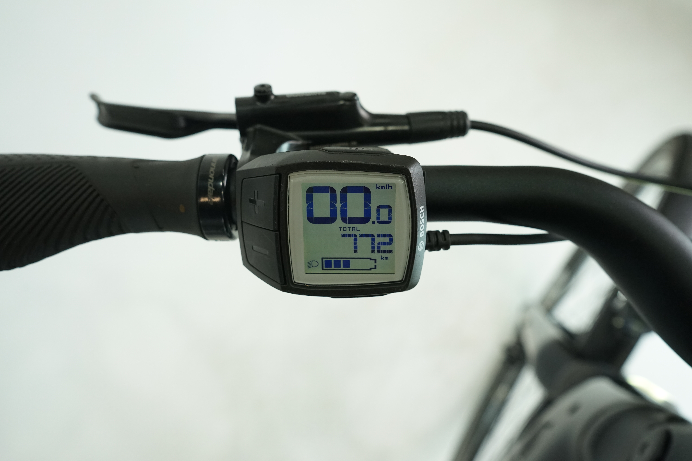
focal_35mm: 30
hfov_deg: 61.9
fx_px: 577
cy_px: 230
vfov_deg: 43.6
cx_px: 346
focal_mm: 30
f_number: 5.6
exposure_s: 1/200
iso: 1600
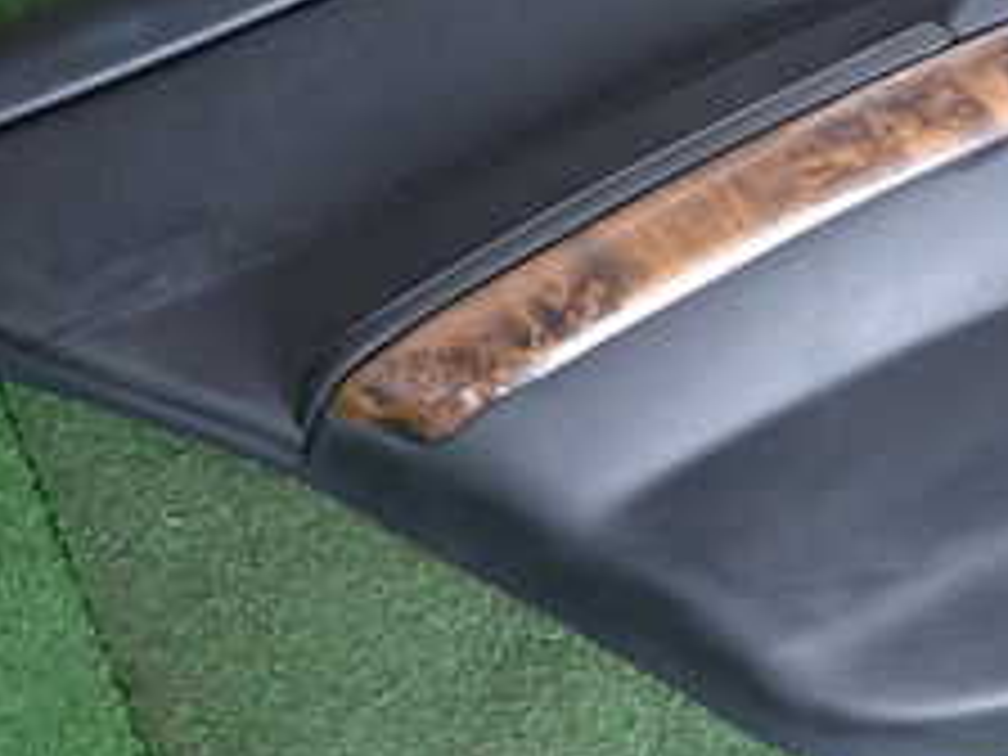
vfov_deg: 21.6
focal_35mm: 67
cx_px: 760
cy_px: 135
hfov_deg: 28.5
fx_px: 1951
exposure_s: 1/30
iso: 400
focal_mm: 4.5
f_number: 2
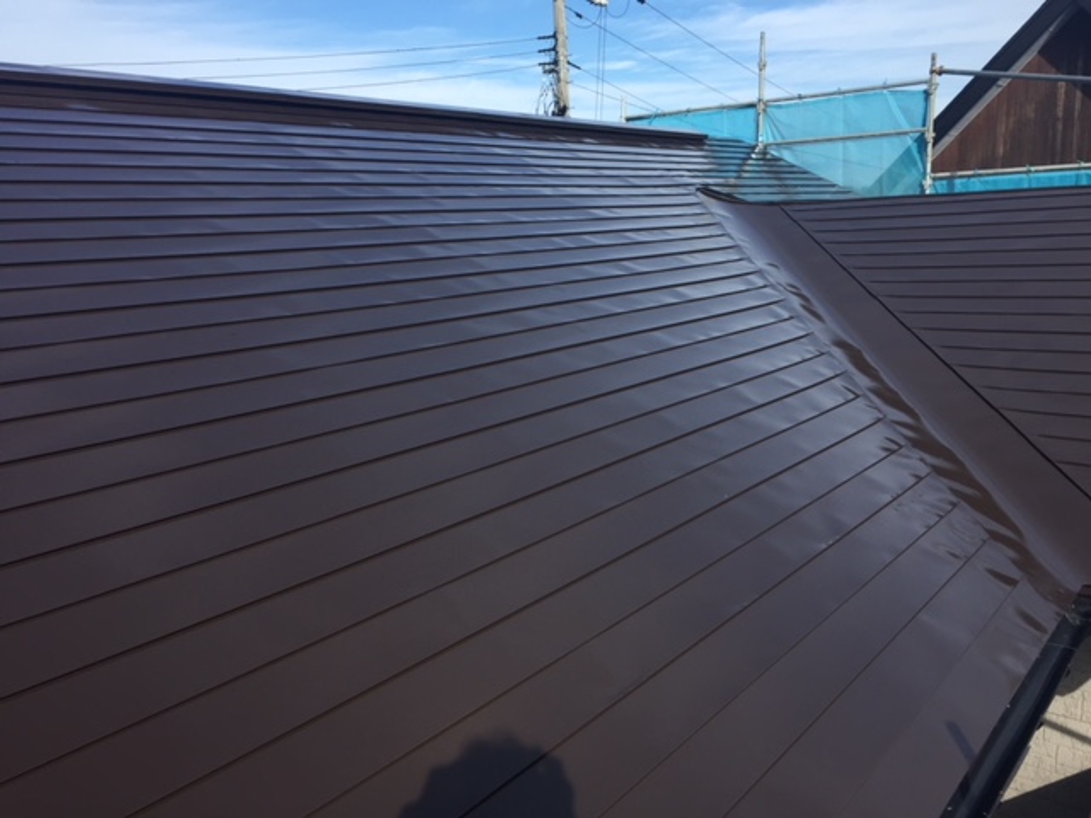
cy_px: 409
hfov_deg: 61.7
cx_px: 546
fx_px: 914
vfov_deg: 48.2
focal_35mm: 29
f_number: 2.2
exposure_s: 1/1364
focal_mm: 4.15
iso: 32
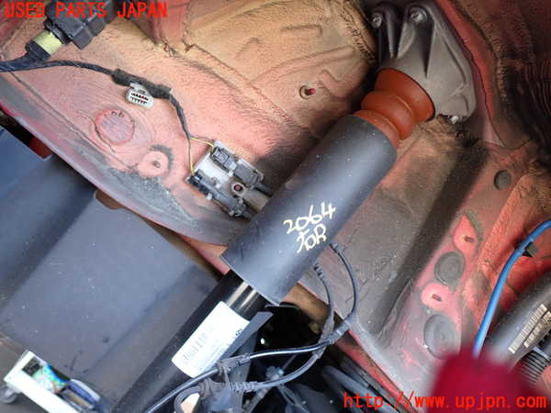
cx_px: 276
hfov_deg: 60.0
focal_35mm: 30
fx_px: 478
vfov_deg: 46.8
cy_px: 206
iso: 160
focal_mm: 5.4
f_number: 2.3
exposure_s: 1/60
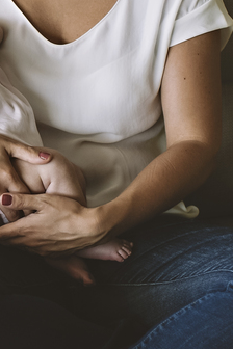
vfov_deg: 16.3
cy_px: 95
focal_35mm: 125
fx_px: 1213
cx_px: -89
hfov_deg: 10.7
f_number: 2
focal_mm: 35
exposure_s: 1/160
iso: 200
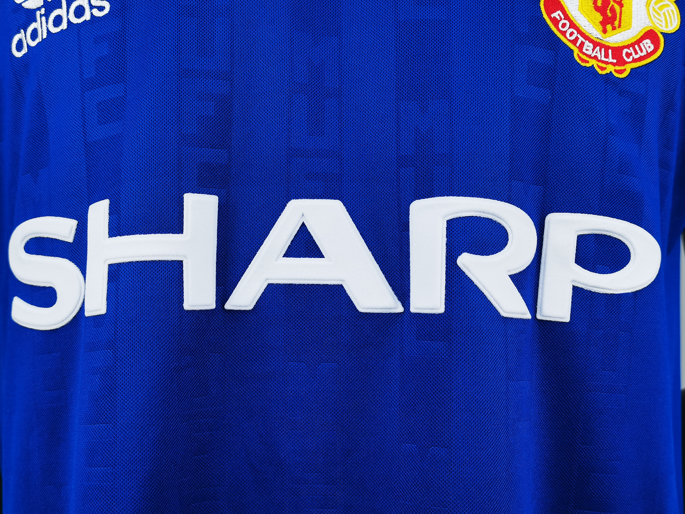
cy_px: 257
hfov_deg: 49.0
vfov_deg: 37.7
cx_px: 342
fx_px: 752
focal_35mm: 38
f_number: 1.8
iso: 125
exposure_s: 1/120
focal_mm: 5.58
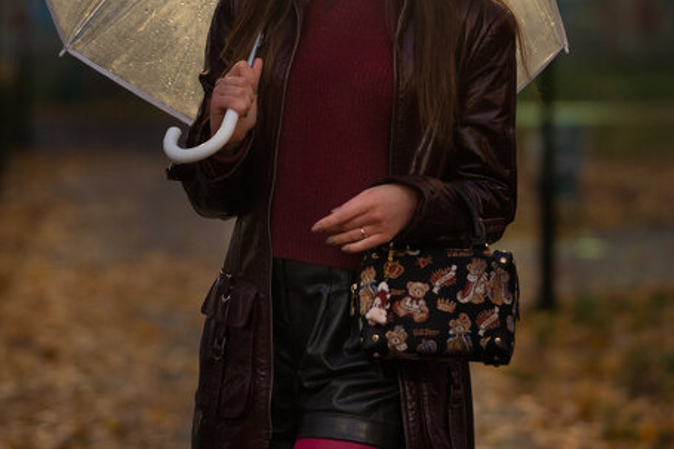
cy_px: 33
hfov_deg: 9.2
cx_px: 350
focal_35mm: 224
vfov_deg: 6.1
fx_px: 4192
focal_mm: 85
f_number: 2
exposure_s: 1/125
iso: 1250
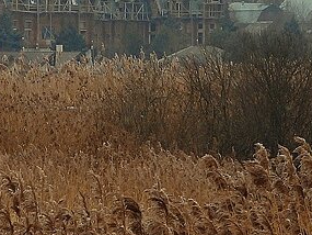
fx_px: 4896
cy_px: 70
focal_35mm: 543
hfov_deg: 3.6
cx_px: 66
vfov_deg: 2.7
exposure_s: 1/160
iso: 140
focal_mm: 26.1
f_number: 4
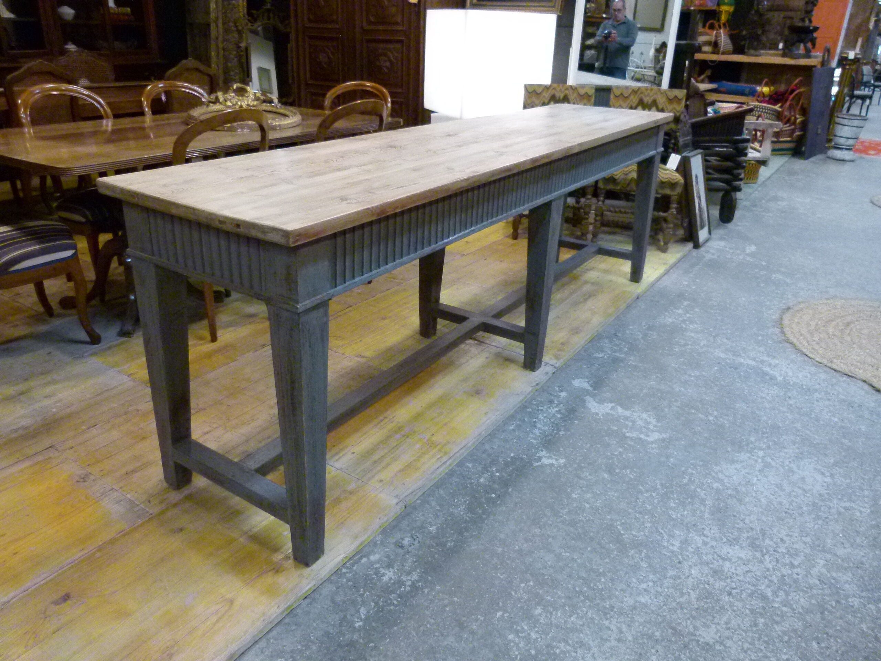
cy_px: 330
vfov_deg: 54.9
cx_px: 440
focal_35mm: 25
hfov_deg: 69.4
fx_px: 636
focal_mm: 4.5
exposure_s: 1/20
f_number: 2.8
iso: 400
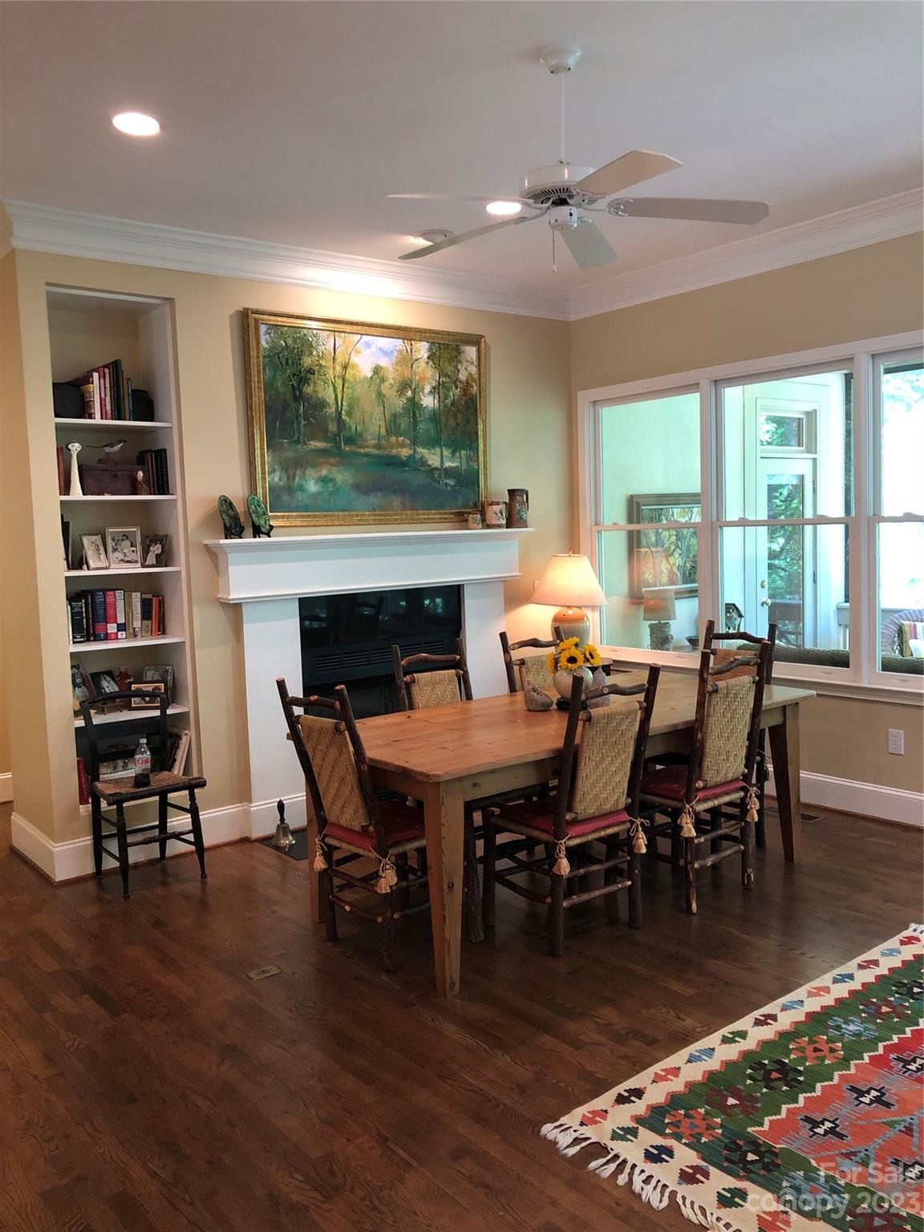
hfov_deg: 49.7
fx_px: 997
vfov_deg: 63.4
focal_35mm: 28
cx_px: 462
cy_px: 616
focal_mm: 3.99
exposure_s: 1/15
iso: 64
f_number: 1.8
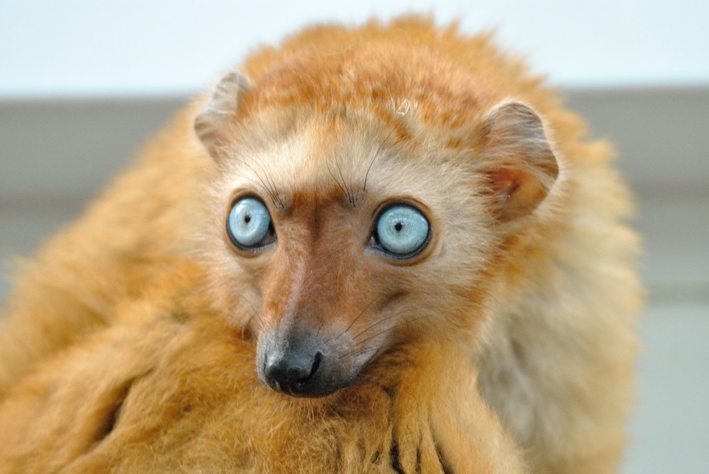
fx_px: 17742
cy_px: 237
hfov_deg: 2.3
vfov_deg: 1.5
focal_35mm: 900
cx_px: 354
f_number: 6.3
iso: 1600
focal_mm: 600
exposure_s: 1/200
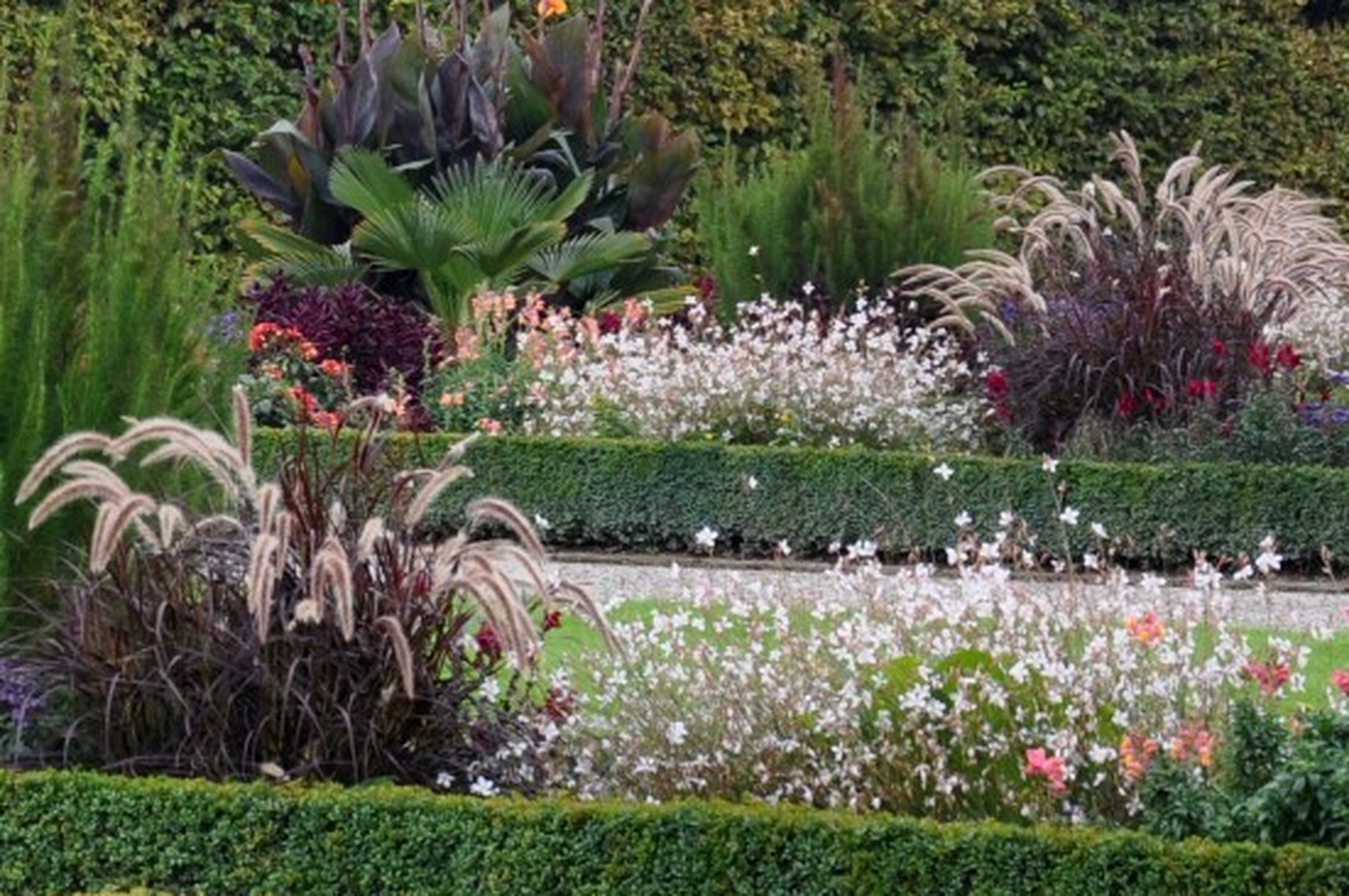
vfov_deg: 3.6
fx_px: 14091
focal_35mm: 376
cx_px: -164
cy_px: 328
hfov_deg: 5.5
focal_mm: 85
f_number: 5.6
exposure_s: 1/125
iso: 200
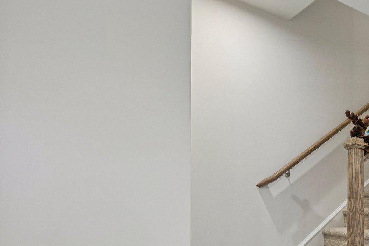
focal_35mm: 32
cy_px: 204
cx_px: 324
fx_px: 328
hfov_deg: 52.5
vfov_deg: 39.2
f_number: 8
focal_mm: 14
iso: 400
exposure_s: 1/10
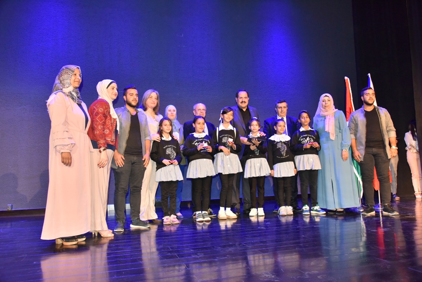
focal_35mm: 28
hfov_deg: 65.5
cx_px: 211
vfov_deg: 46.4
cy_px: 141
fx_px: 328
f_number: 7.1
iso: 3200
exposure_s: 1/60
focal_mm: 28
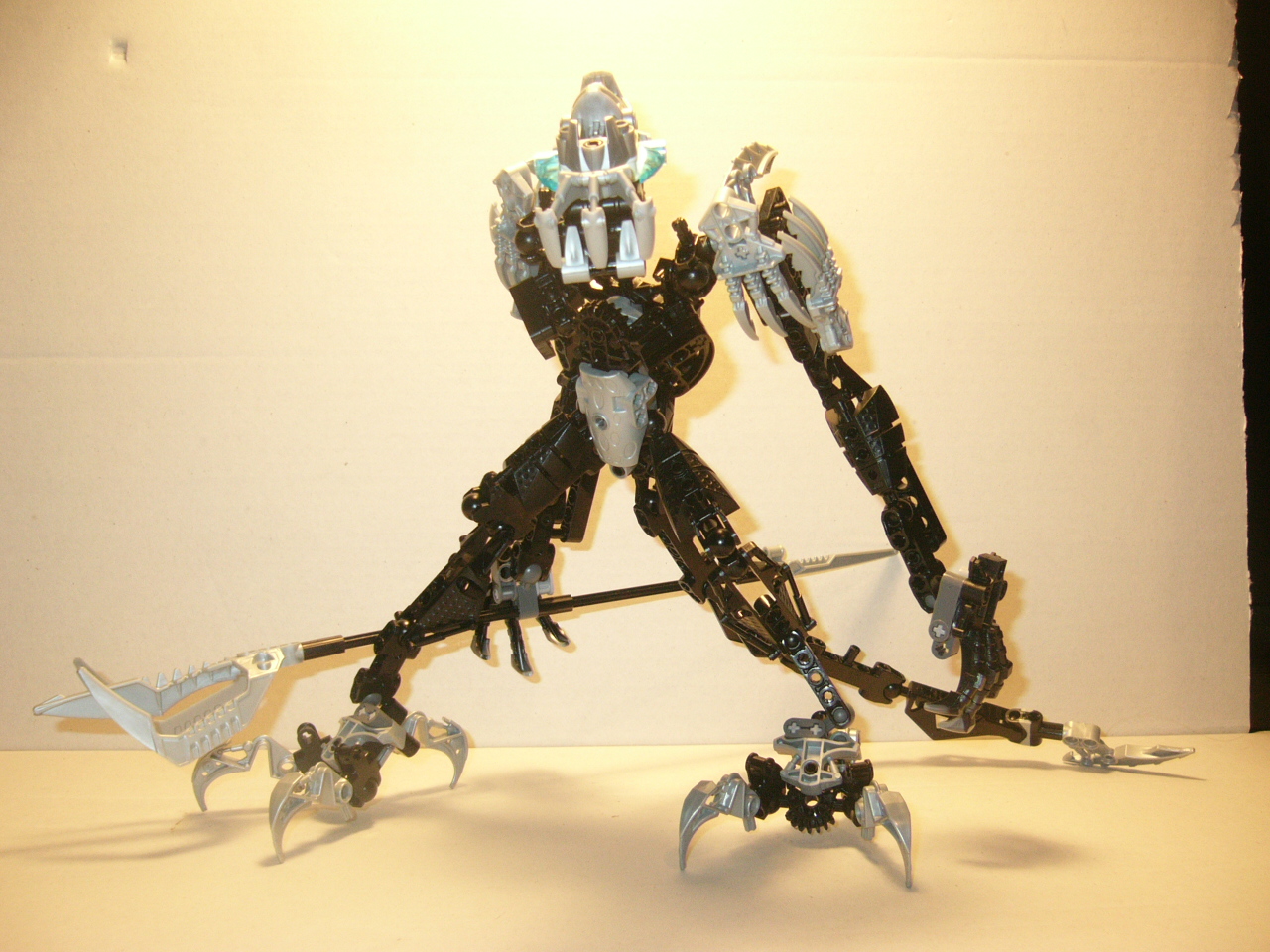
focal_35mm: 35
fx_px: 1284
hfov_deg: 52.6
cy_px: 476
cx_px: 635
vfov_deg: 40.7
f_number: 2.8
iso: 100
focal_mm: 5.8
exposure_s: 1/15
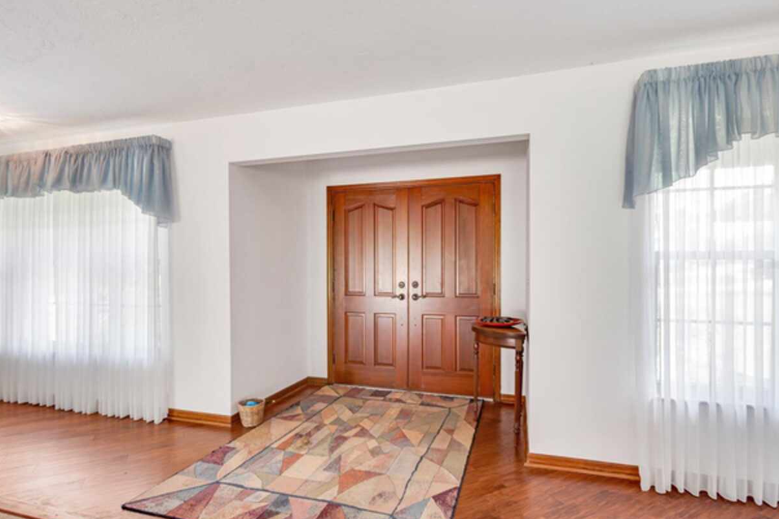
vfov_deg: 68.8
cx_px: 390
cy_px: 264
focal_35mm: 18
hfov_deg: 91.5
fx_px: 379
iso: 250
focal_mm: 11
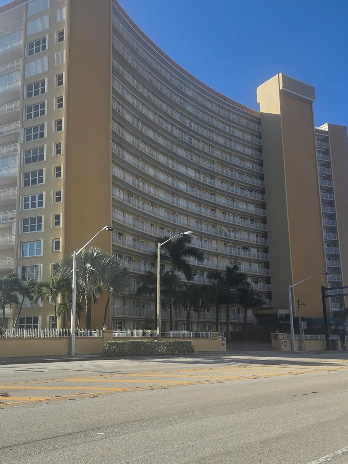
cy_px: 244
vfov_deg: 56.8
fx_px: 429
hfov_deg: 43.6
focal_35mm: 32
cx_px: 121
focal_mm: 6.3
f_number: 1.7
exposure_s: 1/734
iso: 12
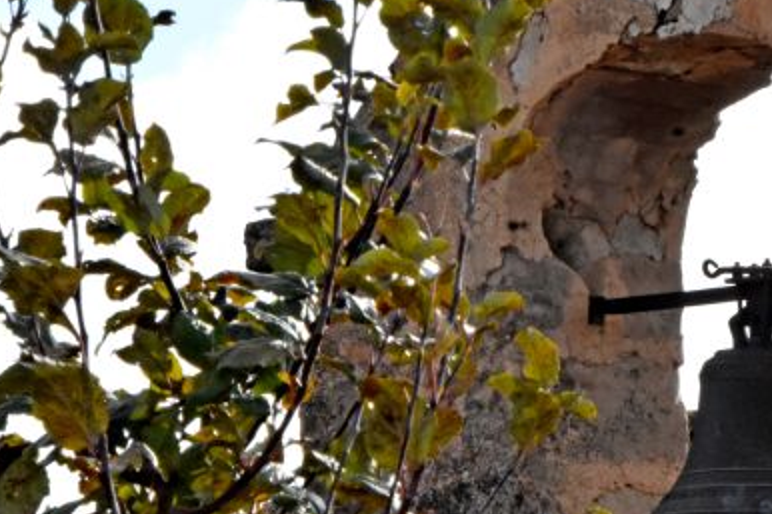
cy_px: 108
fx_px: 11939
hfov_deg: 3.7
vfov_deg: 2.5
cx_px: 758
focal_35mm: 557
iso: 2000
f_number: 40
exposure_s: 1/250
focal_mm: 140
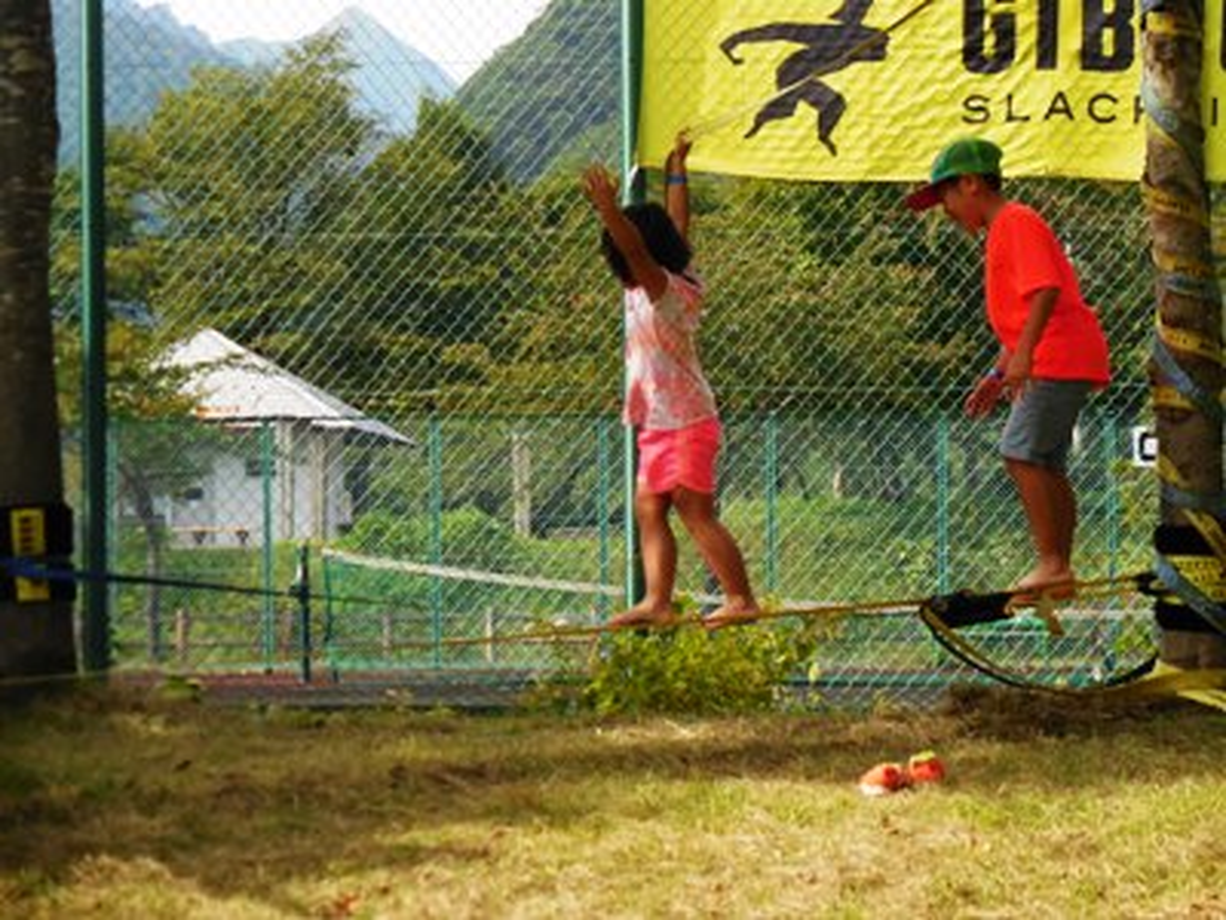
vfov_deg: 13.1
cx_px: 613
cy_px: 460
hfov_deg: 17.4
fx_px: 4002
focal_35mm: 113
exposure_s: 1/1000
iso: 400
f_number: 5.1
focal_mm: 20.4
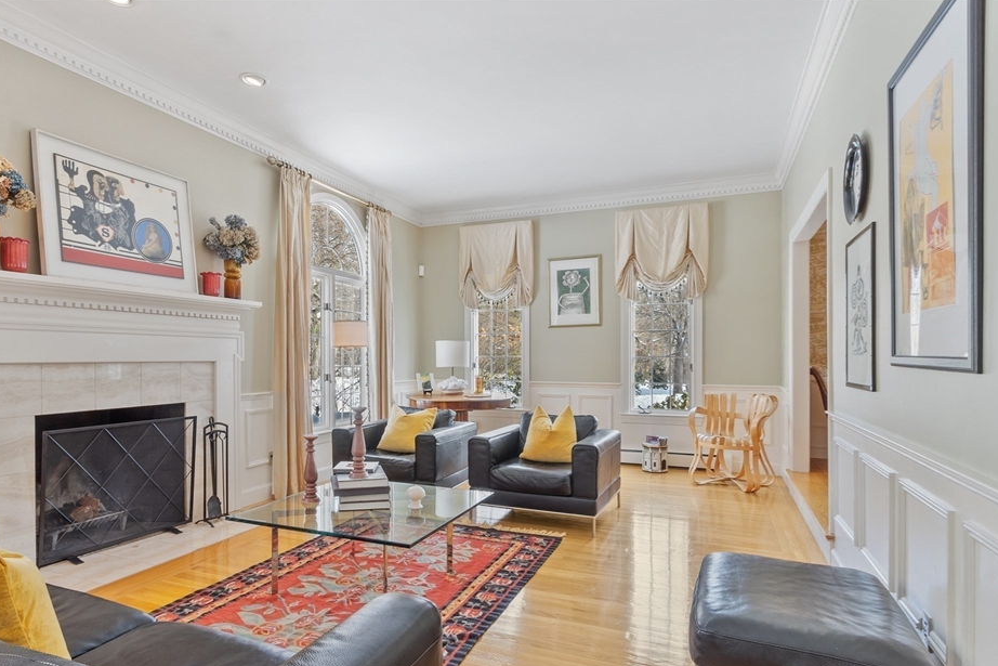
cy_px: 363
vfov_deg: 61.8
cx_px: 457
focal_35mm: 20
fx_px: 554
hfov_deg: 83.8
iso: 320
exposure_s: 1/1.67
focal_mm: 12
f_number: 8
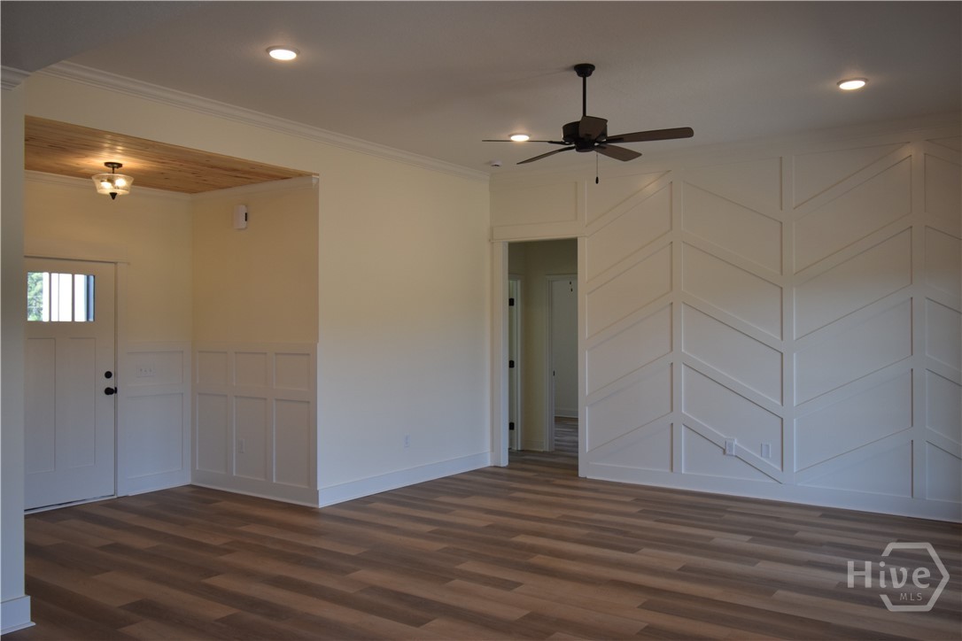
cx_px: 481
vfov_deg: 43.6
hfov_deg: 61.9
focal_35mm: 30
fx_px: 802
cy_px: 320
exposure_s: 1/125
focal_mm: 20
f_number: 5.6
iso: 500
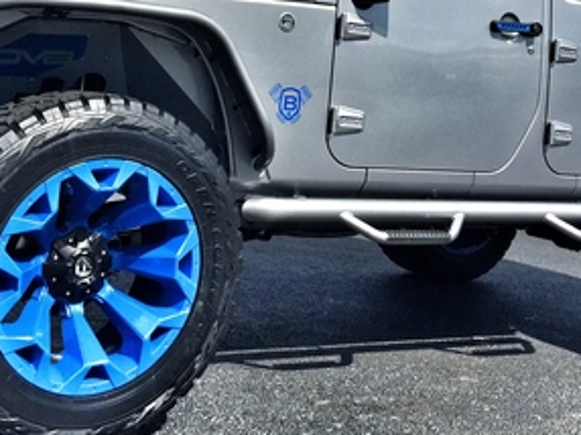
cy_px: -30
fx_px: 1090
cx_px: 295
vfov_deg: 21.5
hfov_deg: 29.8
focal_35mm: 65
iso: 32
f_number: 2.2
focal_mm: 4.15
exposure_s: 1/3300
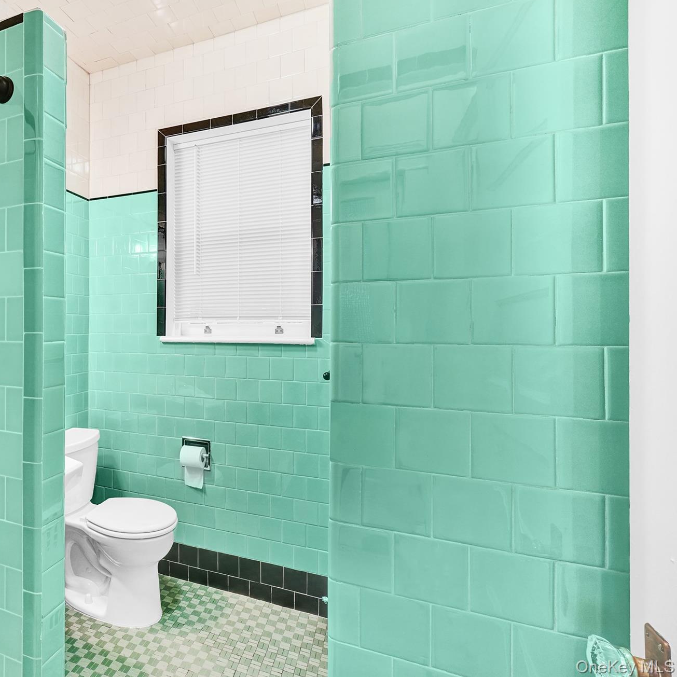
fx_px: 443
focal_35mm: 20
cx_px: 150
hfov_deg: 68.7
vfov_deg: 74.8
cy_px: 325
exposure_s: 1/25
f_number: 8
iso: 320
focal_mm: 10
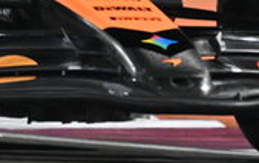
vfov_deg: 0.3
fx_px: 36657
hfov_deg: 0.4
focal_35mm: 5188
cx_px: -101
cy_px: -168
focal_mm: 560
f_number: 4
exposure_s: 1/1600
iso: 6400
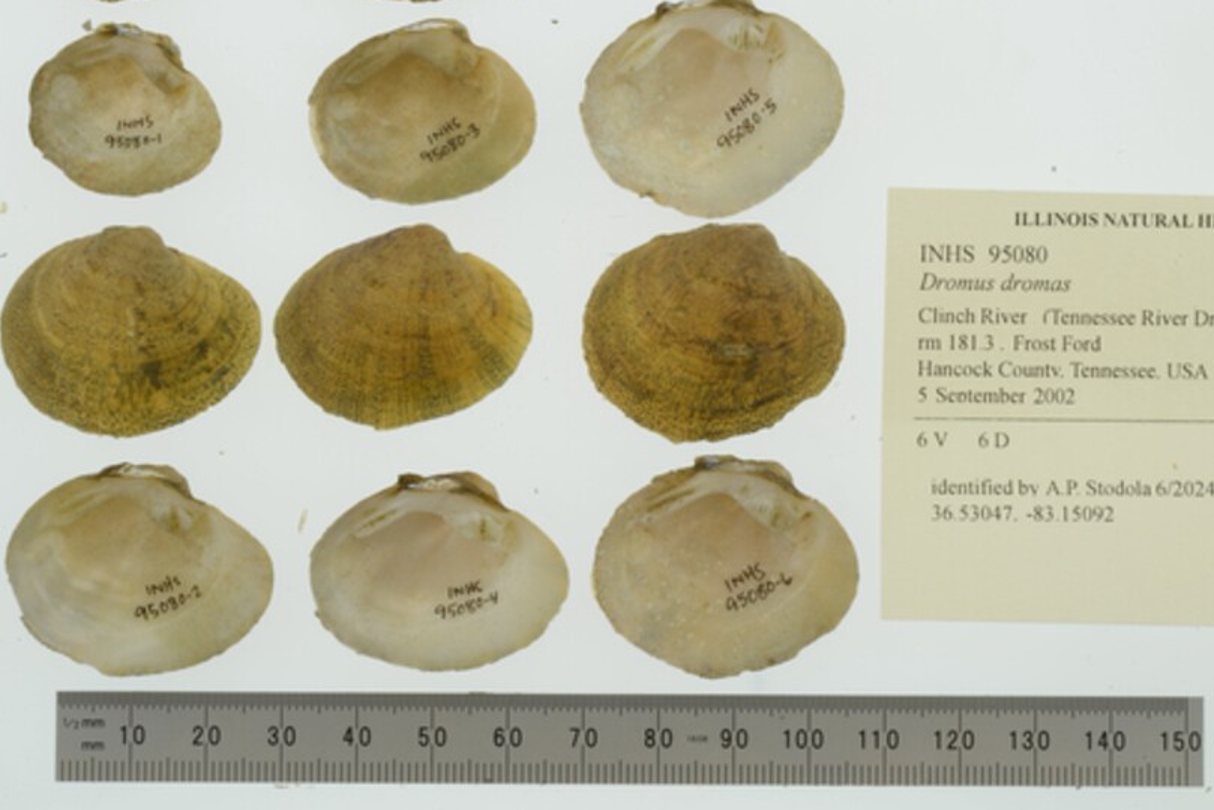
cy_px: 260
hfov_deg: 22.9
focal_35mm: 89
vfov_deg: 15.3
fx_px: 3002
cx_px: 612
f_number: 32
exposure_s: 1/10
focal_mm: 60
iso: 100
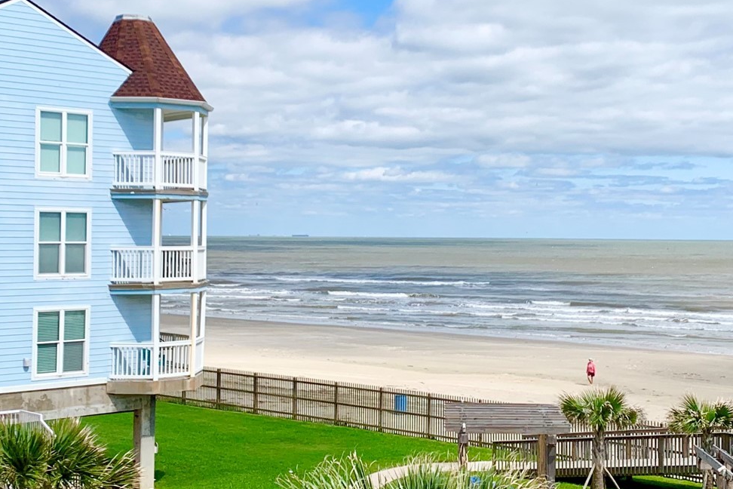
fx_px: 1160
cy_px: 201
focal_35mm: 57
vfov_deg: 23.7
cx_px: 395
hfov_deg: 35.0
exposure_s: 1/3650
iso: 25
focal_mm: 4.25
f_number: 1.8
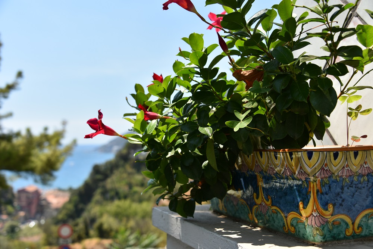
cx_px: 186
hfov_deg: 41.1
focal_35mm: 48
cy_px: 124
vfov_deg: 28.1
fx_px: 497
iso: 100
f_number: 5.6
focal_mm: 48
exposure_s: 1/400
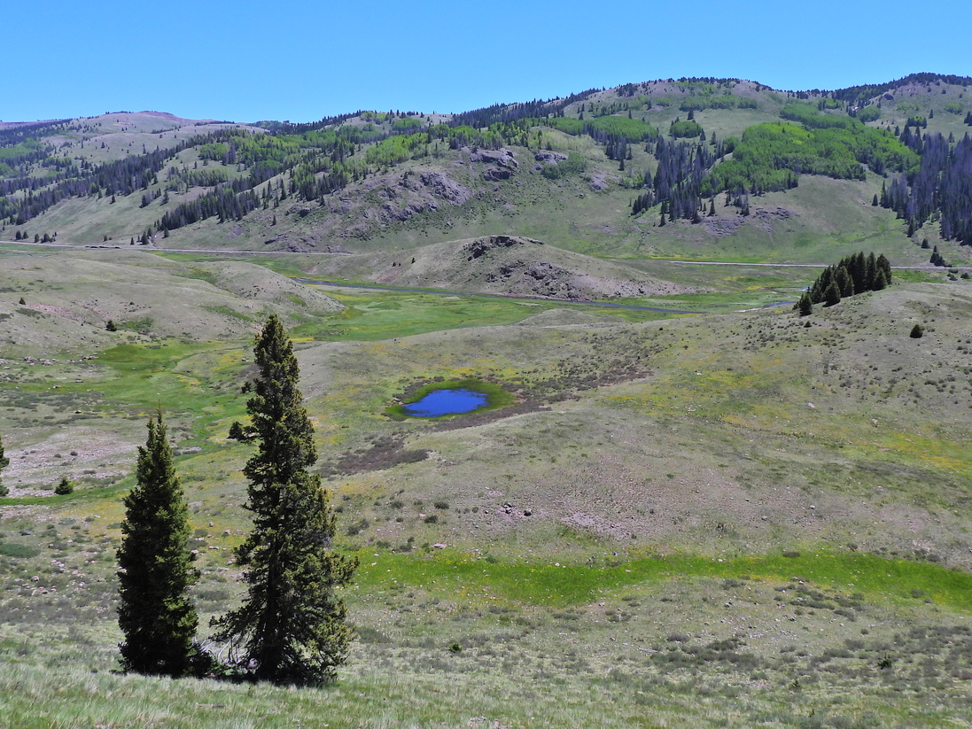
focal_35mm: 28
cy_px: 319
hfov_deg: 63.2
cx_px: 544
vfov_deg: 49.6
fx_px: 786
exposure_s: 1/1600
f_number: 3.2
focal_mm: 4.3
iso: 100
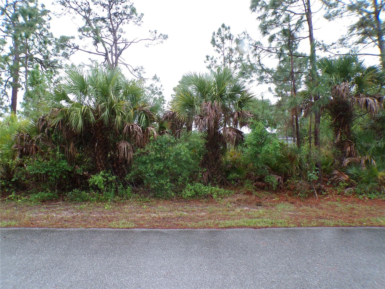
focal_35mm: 24
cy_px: 144
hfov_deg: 71.6
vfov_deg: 56.8
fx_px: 267
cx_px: 192
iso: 100
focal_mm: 4.3
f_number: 4.4
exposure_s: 1/80
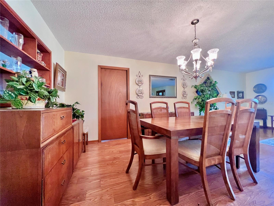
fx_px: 103
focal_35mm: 13
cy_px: 103
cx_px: 137
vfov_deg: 89.9
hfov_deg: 106.2
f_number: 1.8
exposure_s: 1/60
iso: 320
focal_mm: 1.57
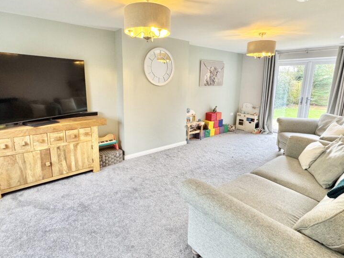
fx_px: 199
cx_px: 168
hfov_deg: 81.7
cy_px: 117
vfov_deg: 65.8
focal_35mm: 20
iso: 200
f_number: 2.2
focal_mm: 2.22
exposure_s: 1/99
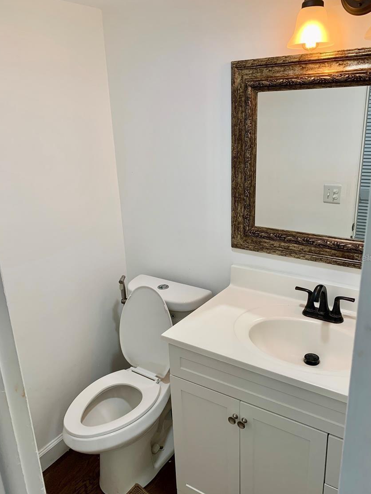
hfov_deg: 49.7
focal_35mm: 28
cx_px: 196
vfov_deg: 63.4
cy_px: 257
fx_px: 400
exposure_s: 1/120
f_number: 1.8
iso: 64
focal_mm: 4.25
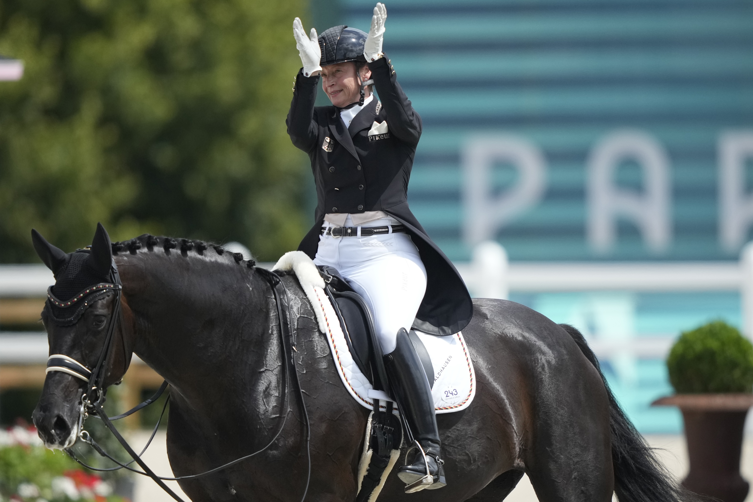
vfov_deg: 2.3
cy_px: 251
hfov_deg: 3.4
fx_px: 12549
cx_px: 376
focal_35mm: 600
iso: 1000
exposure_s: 1/12800
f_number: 2.8
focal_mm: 400
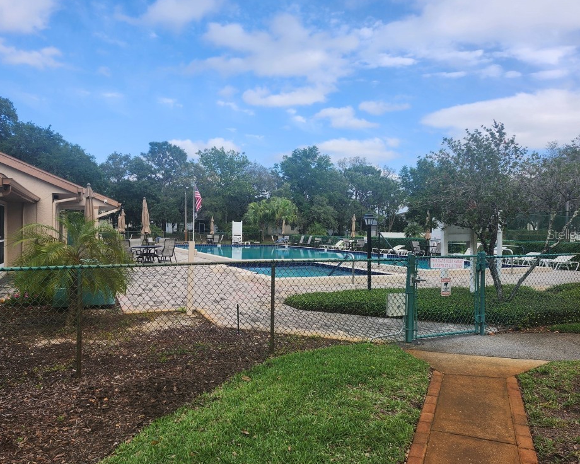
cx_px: 284
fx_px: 429
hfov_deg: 68.1
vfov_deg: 56.8
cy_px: 234
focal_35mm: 25
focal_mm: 5.54
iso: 25
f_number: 1.8
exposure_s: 1/950
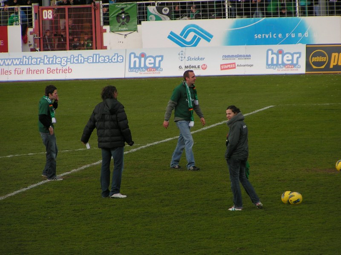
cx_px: 170
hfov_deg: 7.0
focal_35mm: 283
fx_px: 2788
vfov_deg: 5.3
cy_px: 128
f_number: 3.5
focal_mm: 43.3
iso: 50
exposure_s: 1/400
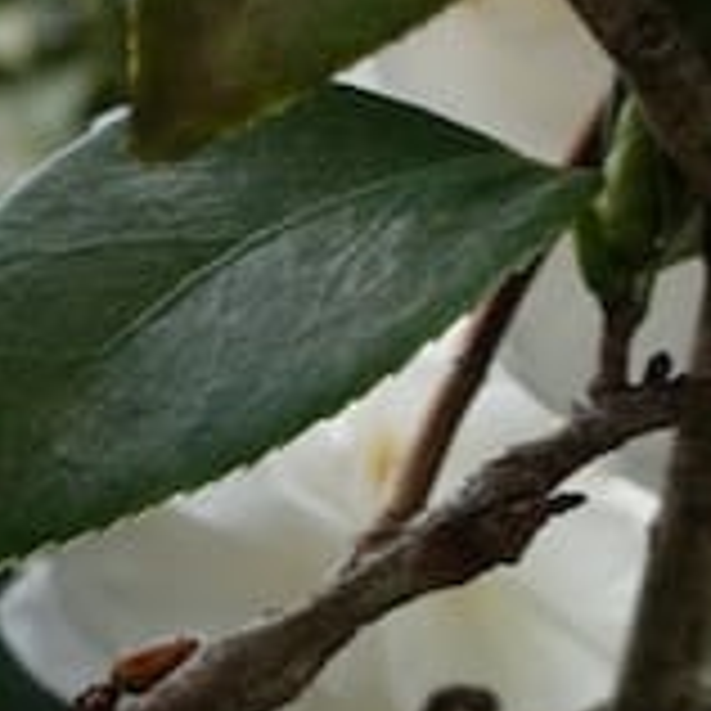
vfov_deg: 16.1
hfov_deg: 13.5
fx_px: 2394
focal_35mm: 103
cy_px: 889
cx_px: -868
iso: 125
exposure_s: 1/100
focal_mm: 8.8
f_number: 4
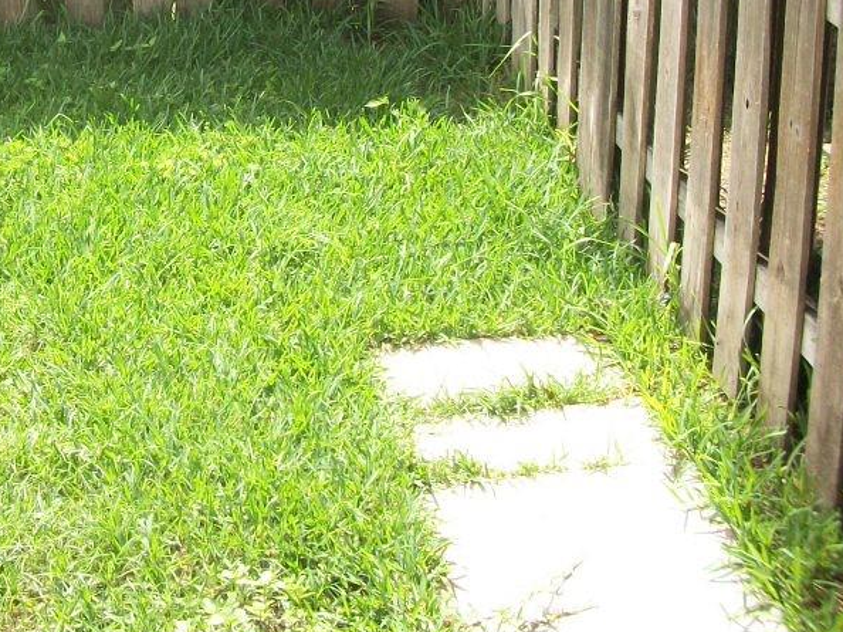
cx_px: 38
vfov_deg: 20.7
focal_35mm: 69
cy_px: 11
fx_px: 1680
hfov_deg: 26.9
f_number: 8.8
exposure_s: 1/60
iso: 80
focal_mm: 5.7
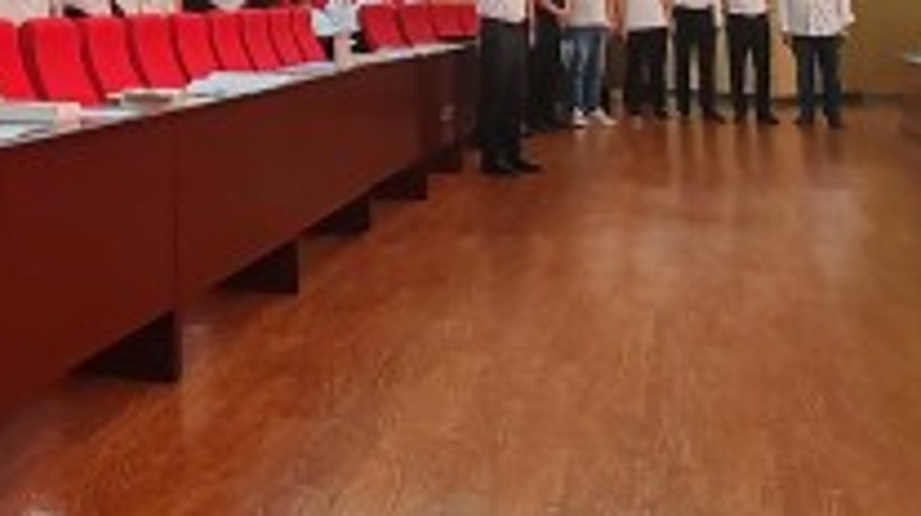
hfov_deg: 36.5
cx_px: 120
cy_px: -151
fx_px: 1318
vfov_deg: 20.3
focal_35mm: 54
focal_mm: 1.96
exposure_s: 1/33
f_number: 2.2
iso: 250
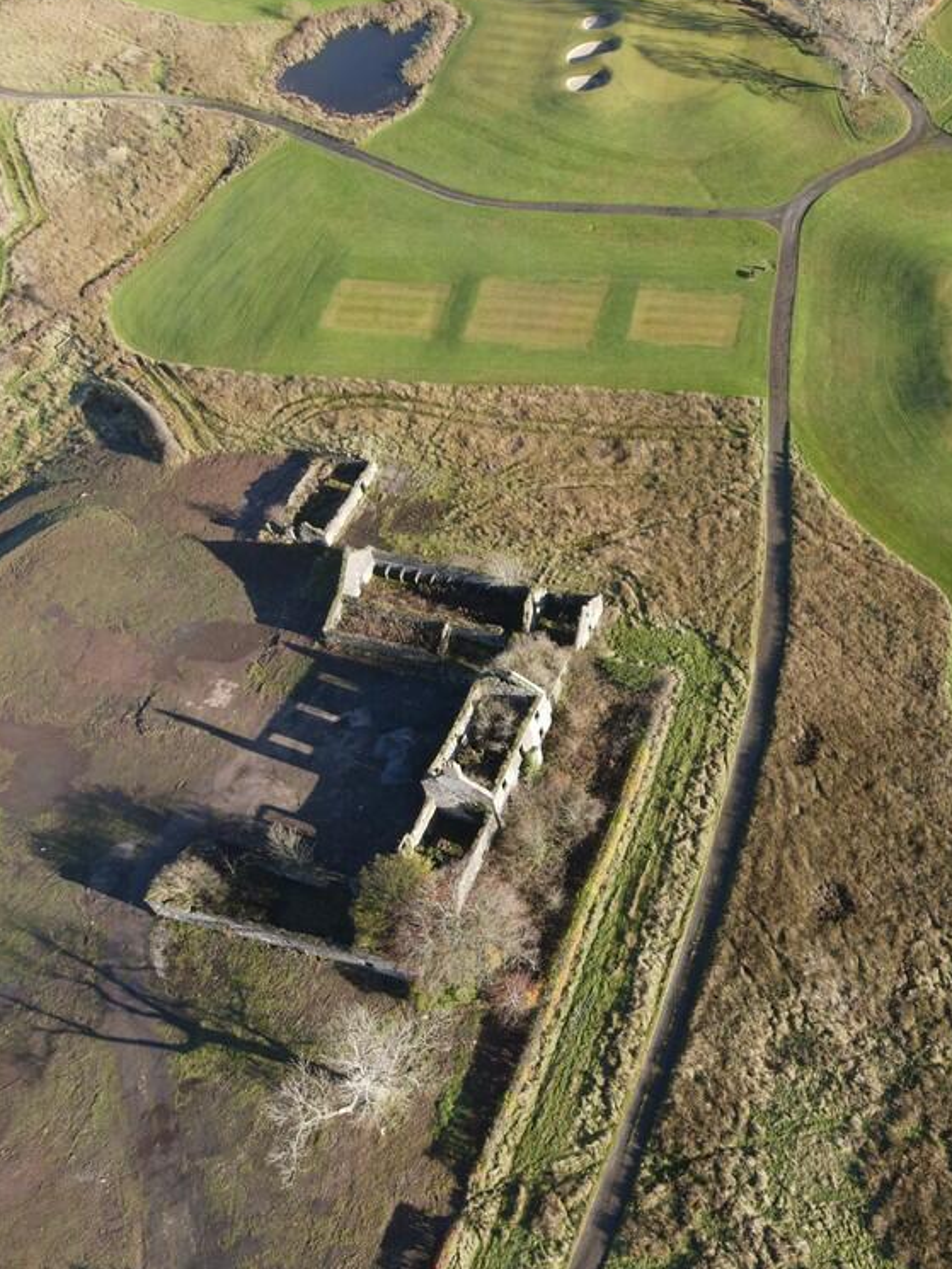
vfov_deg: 55.3
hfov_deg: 41.3
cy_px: 629
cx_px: 749
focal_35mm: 33
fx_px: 1210
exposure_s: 1/160
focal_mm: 4.5
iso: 100
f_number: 2.8
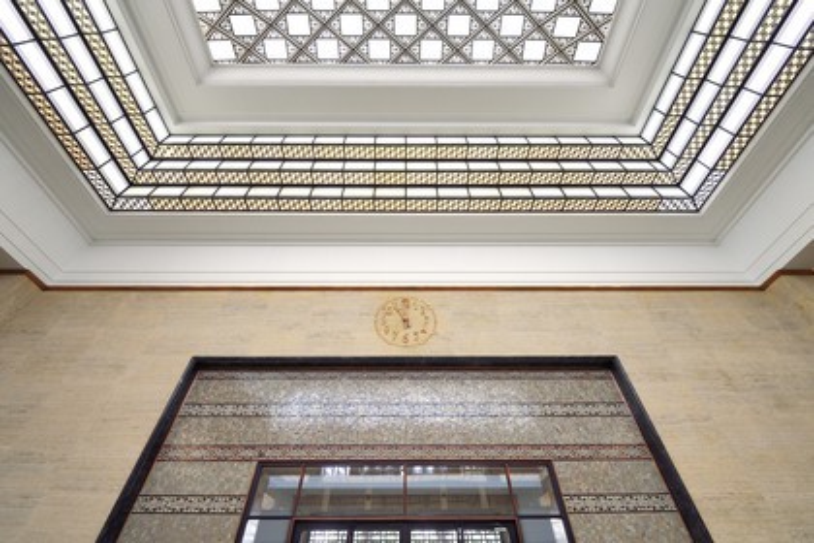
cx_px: 407
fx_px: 317
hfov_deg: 104.3
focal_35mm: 14
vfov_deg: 81.2
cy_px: 272
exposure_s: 1/100
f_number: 6.3
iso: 800
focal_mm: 14
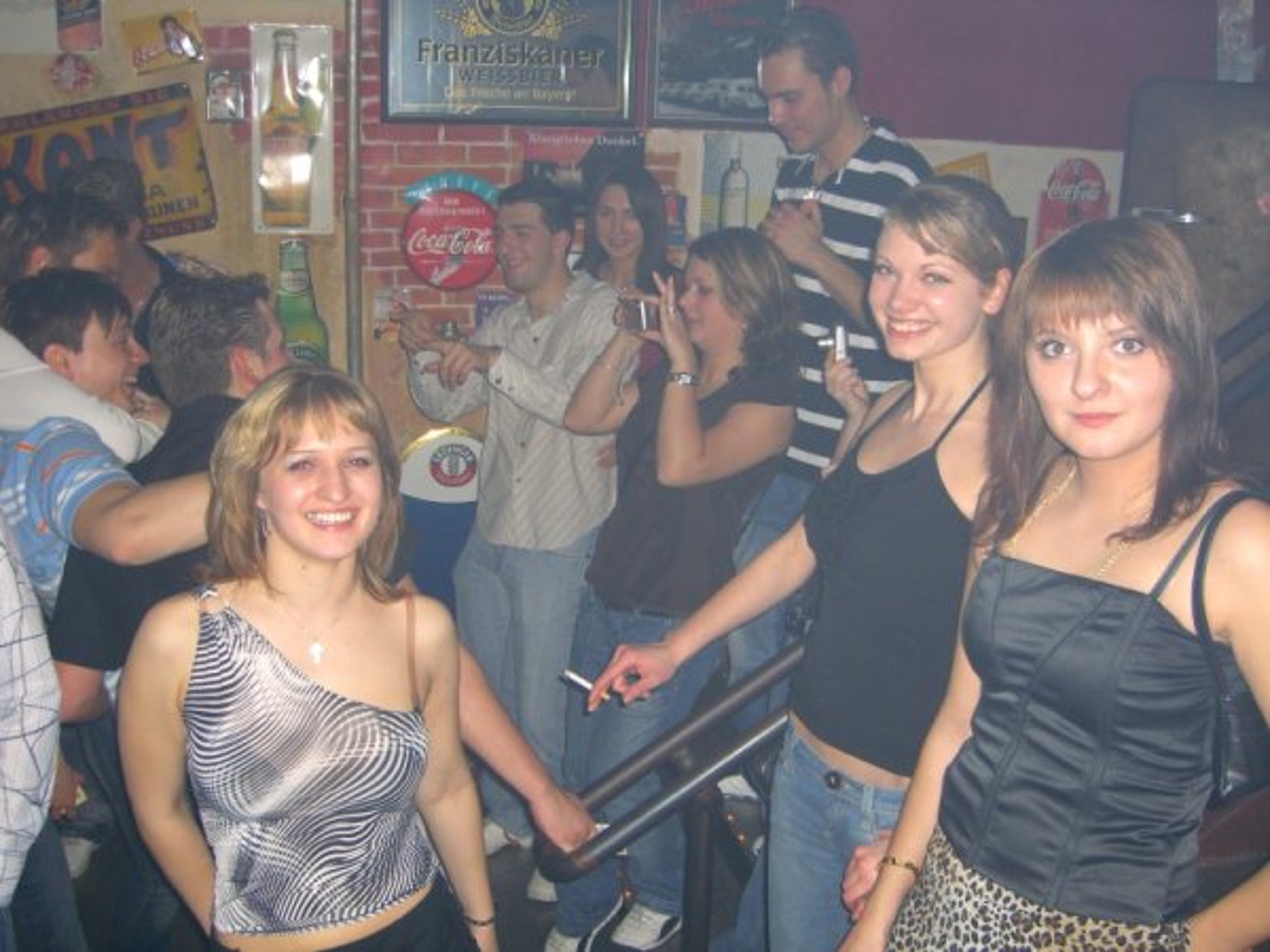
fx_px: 1394
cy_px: 476
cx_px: 635
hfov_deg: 49.0
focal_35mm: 38
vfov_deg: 37.7
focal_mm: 7.9
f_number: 2.8
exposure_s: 1/60
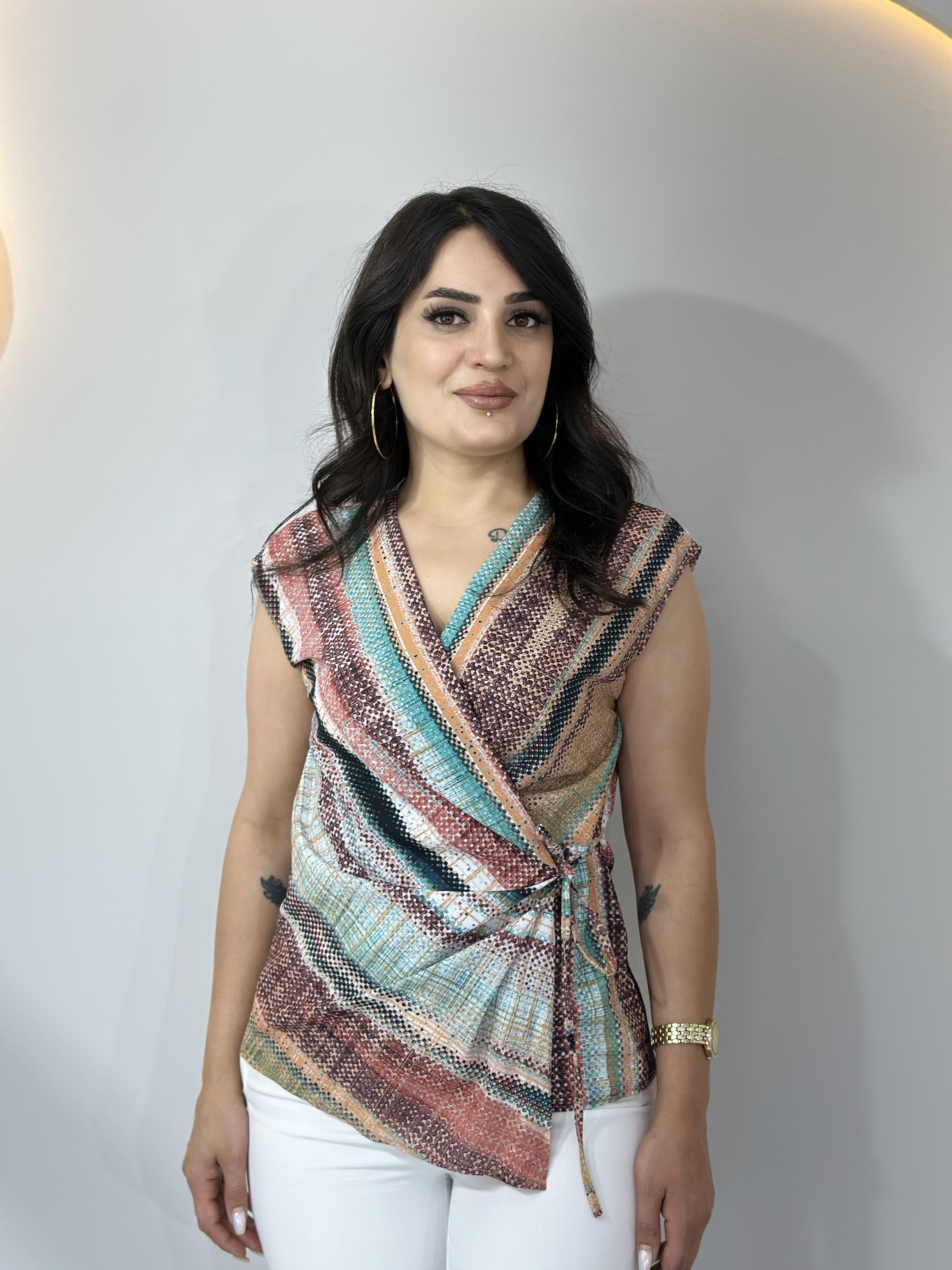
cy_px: 635
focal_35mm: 48
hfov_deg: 30.3
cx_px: 476
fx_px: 1760
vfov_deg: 39.7
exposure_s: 1/146
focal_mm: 6.86
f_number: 1.78
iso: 64
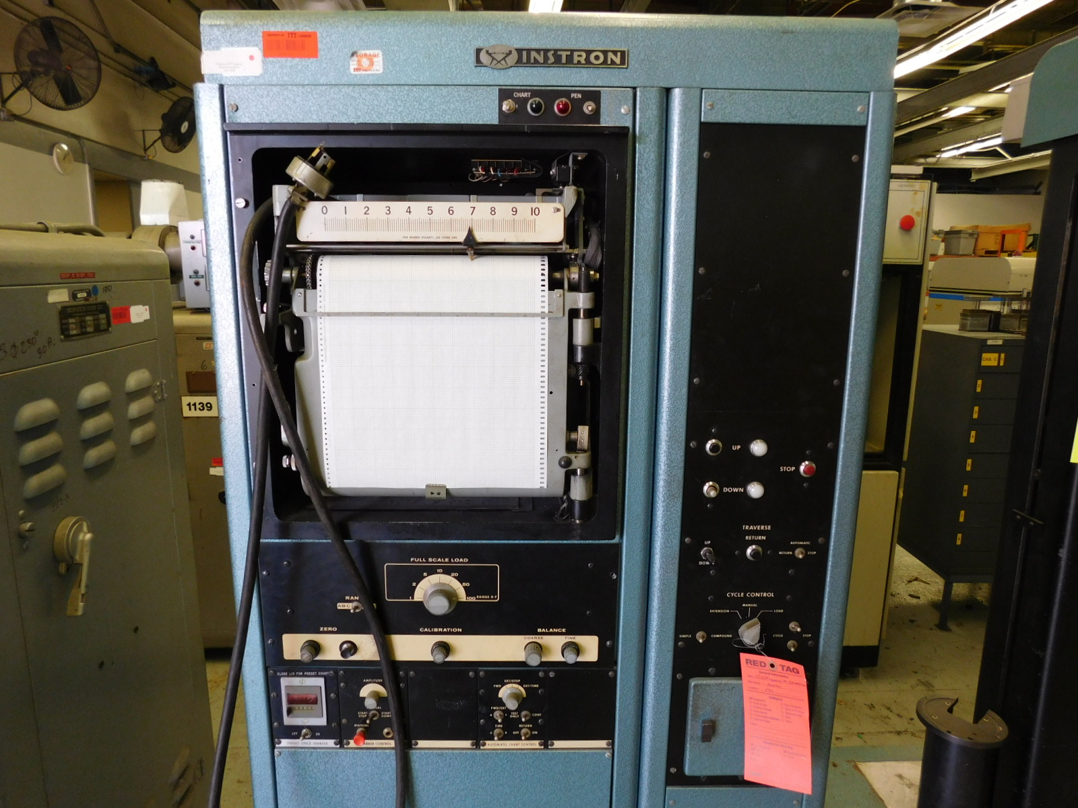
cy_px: 404
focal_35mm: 23
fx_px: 716
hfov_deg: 73.9
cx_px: 539
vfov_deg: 58.9
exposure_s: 1/30
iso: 200
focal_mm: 4
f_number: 3
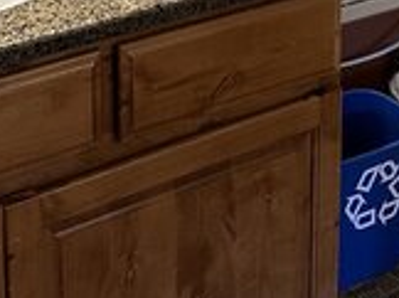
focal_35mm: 95
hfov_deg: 20.6
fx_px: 1093
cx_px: 118
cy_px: -241
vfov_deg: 13.8
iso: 200
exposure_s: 1/60
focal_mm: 6.86
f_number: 1.78
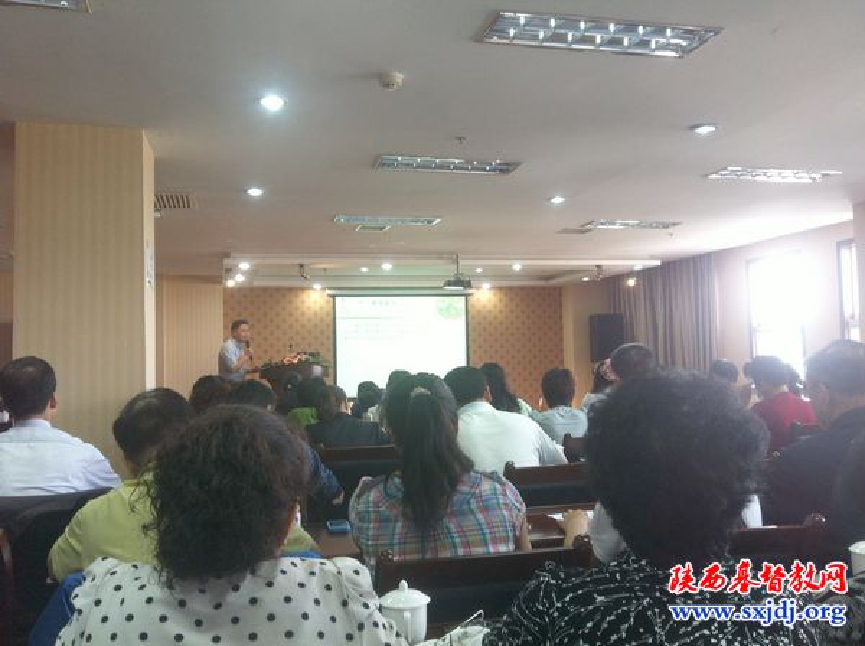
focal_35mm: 35
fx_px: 873
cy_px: 323
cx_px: 432
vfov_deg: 40.6
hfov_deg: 52.7
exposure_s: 1/15
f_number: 2.8
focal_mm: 3.85
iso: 100
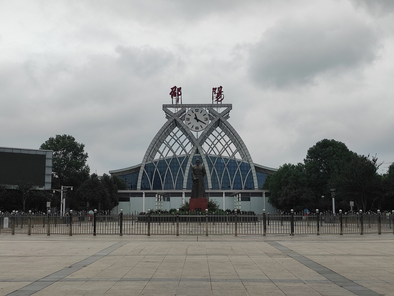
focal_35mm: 25
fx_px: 285
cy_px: 148
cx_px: 197
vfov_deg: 54.9
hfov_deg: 69.4
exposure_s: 1/2696
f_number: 1.89
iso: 50
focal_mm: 5.43
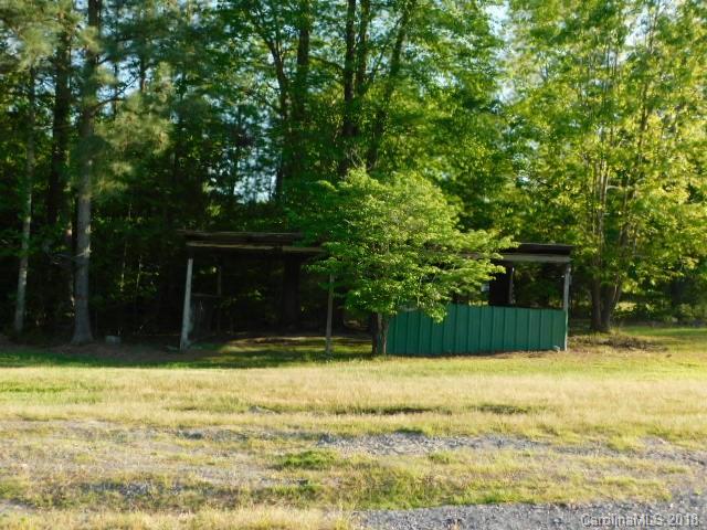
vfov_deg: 39.7
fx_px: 735
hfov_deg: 51.4
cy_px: 265
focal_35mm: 36
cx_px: 354
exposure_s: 1/320
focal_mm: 6.3
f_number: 3.5
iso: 125
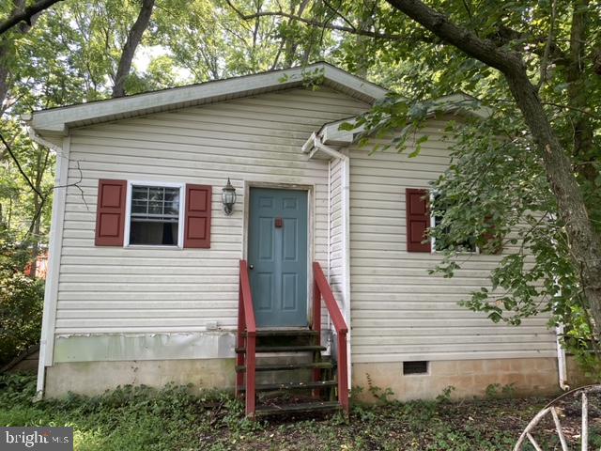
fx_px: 451
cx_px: 300
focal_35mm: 26
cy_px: 226
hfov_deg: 67.3
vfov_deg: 53.1
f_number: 1.8
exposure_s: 1/122
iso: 64
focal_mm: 4.25
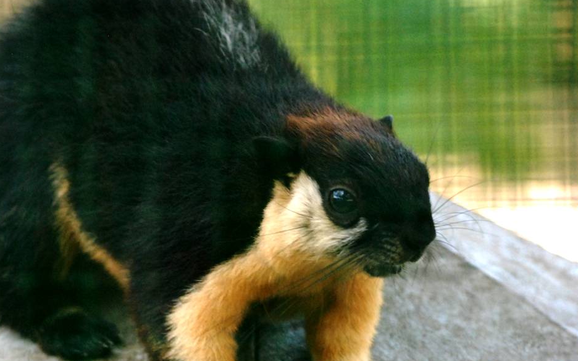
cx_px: 142
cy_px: 196
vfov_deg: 4.2
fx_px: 4946
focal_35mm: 314
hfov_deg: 6.7
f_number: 4.5
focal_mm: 120
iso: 1600
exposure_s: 1/160
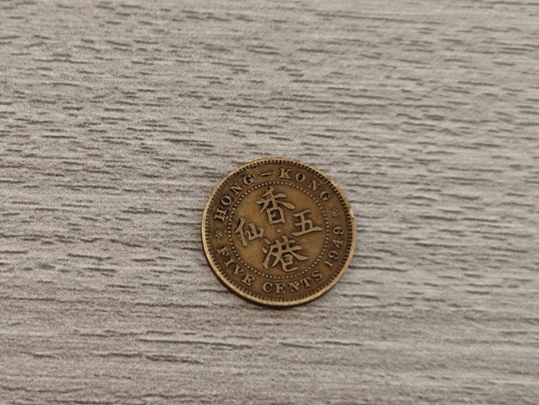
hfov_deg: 26.0
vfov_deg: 19.6
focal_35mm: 75
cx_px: 270
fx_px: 1168
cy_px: 202
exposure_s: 1/50
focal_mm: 8.7
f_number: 1.9
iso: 500
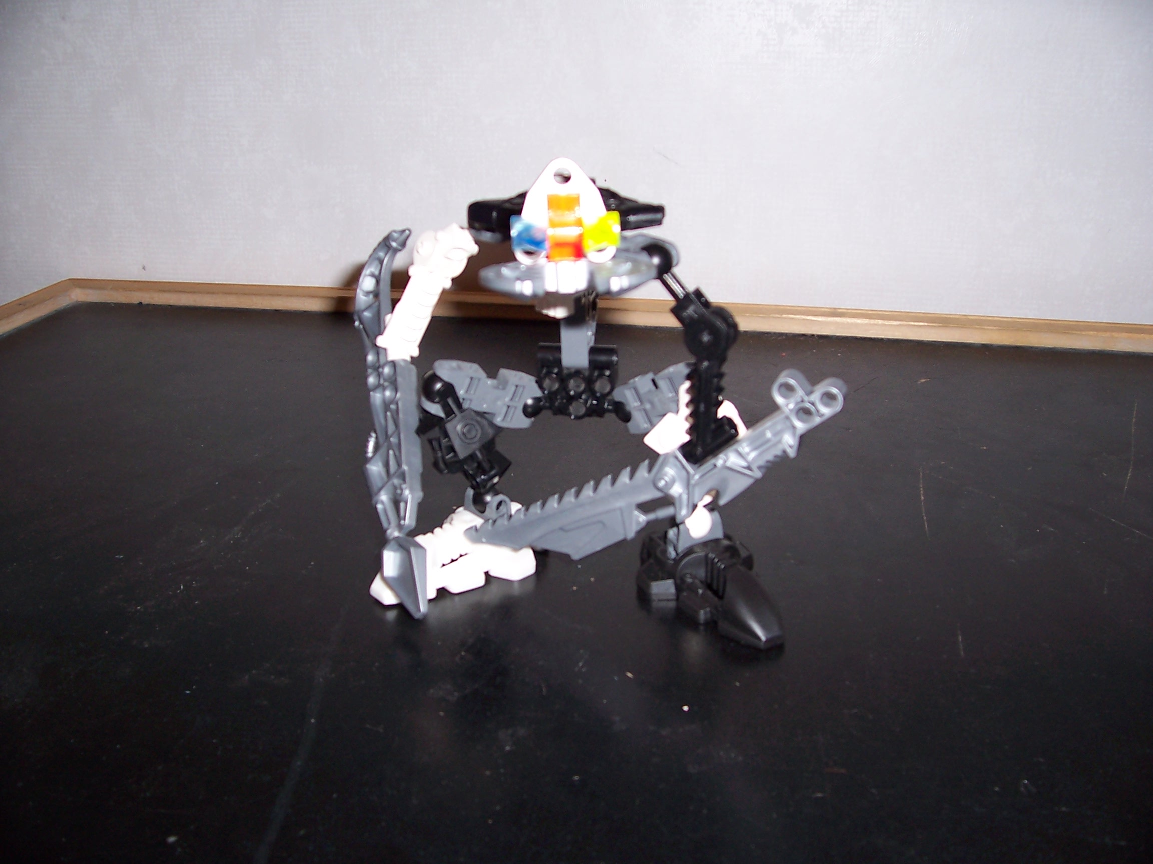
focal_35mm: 34
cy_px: 432
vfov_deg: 41.8
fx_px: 1132
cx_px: 576
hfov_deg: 54.0
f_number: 2.7
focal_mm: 5.6
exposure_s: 1/60
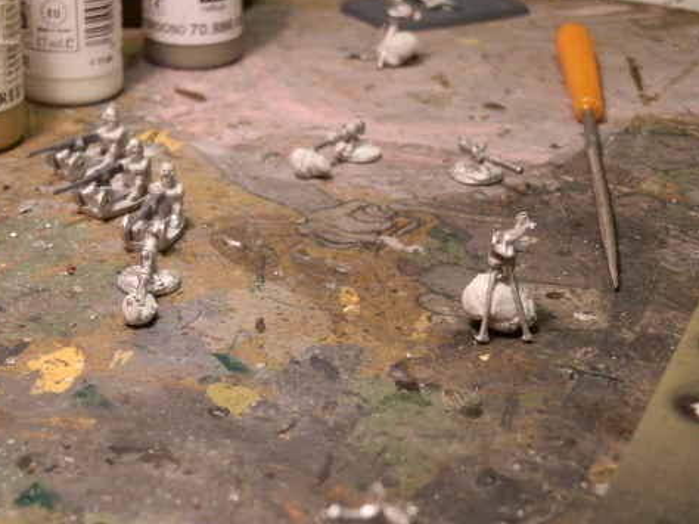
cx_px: 307
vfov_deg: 21.3
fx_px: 1393
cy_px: 289
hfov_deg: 28.2
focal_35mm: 69
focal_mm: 10.99
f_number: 3.7
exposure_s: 1/20
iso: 200
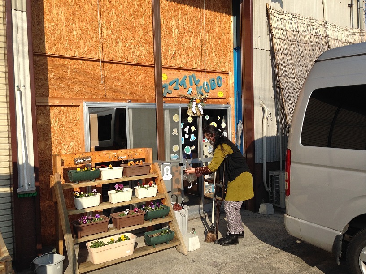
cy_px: 137
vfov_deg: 42.9
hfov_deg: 55.4
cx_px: 183
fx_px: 349
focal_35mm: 33
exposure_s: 1/1642
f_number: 2.4
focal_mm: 4.12
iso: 50
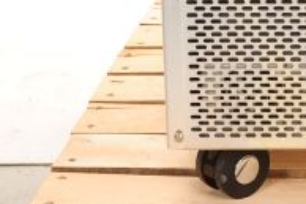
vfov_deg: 8.7
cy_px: -89
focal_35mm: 155
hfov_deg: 12.8
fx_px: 1316
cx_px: 396
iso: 320
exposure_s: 1/160
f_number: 10
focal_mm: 50
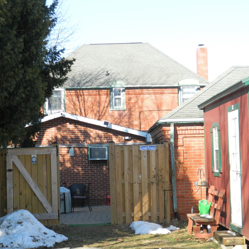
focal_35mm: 83
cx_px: 120
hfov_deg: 20.9
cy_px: 125
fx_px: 675
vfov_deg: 20.9
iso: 80
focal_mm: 12.6
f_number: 4
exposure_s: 1/200
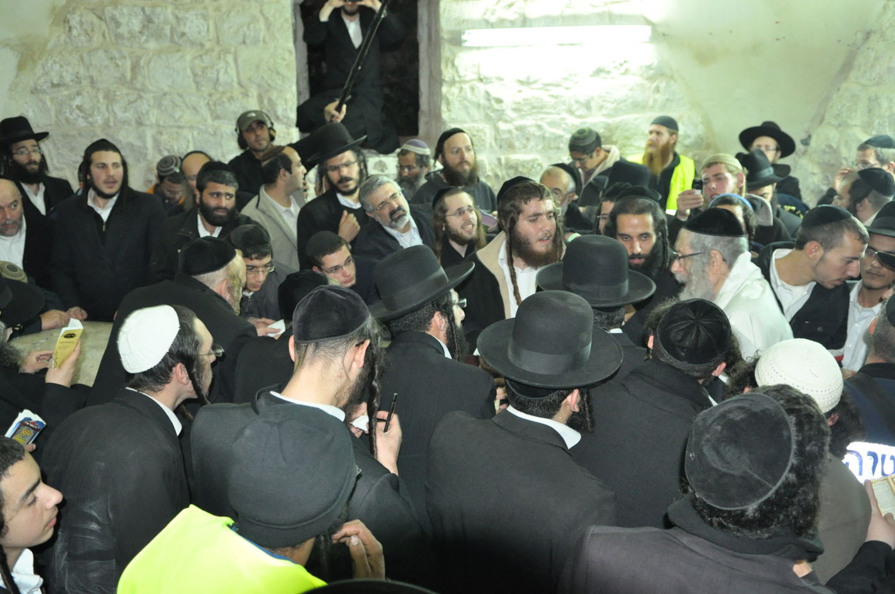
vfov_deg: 43.5
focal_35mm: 30
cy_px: 297
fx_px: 745
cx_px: 448
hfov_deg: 62.0
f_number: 2.8
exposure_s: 1/60
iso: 2000
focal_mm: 20
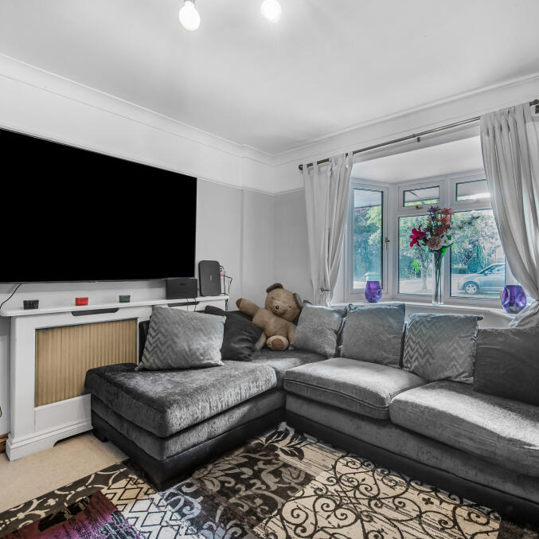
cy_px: 270
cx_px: 306
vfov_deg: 80.7
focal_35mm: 18
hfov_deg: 80.3
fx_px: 317
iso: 200
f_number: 16
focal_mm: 14
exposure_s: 1.5
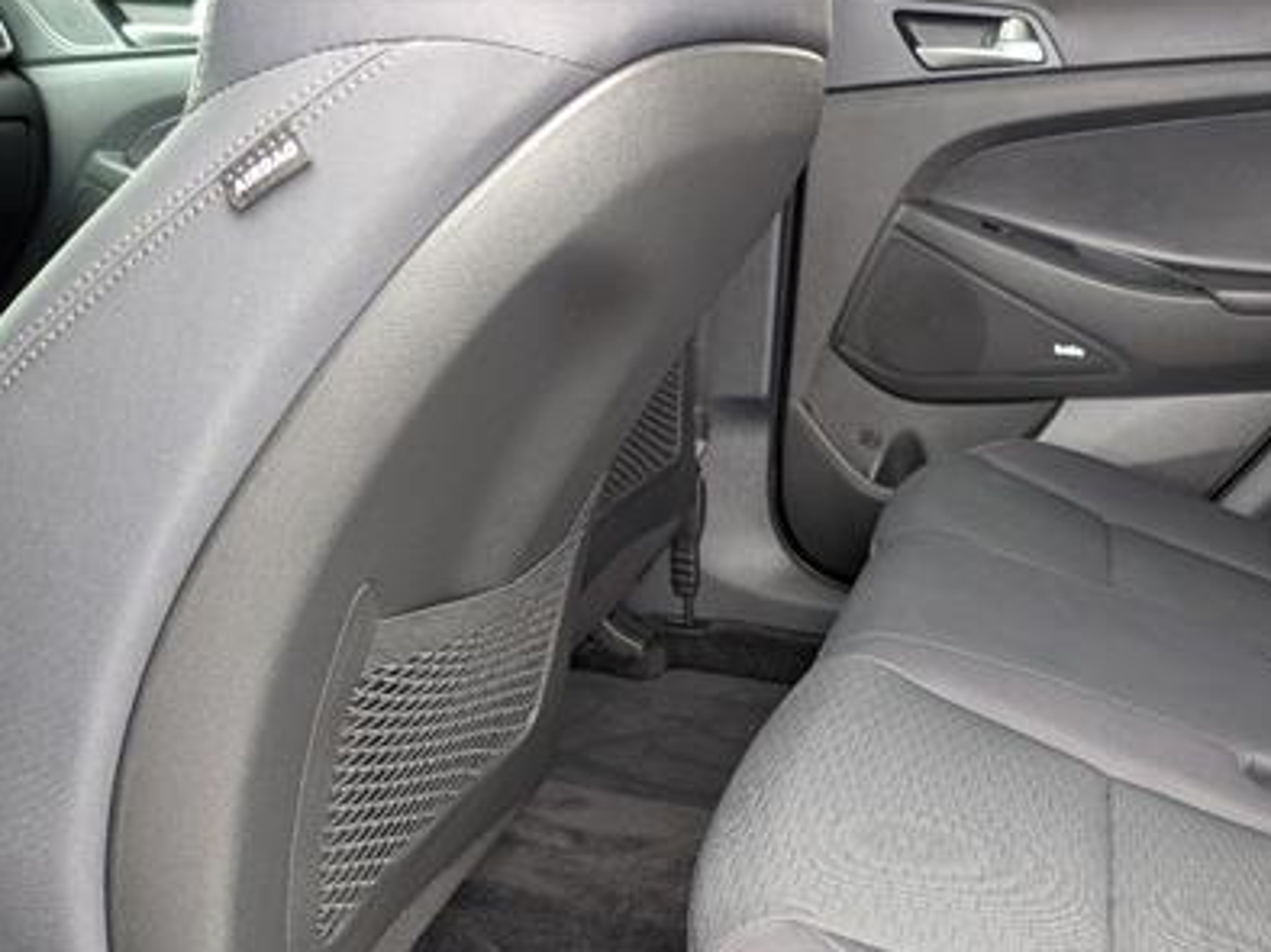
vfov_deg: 35.6
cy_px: 755
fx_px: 1431
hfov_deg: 46.5
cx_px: 926
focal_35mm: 39
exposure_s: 1/141
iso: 646
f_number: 1.68
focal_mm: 6.9
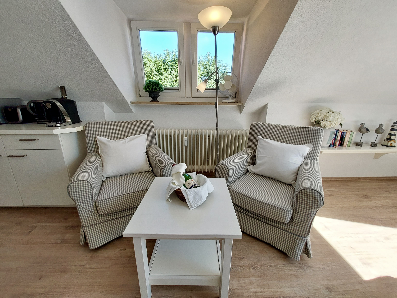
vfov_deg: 89.9
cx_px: 198
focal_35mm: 13
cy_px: 149
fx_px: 149
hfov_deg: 106.2
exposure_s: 1/162
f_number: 2.2
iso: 64
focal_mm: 1.42
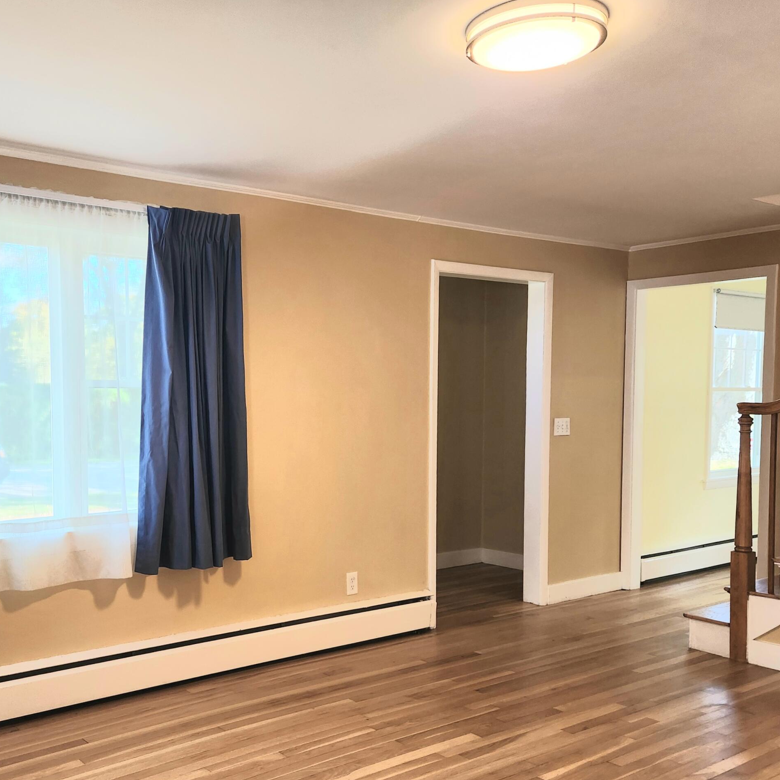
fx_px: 816
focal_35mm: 32
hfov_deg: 50.2
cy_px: 450
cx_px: 262
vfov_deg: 50.9
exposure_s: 1/182
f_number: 1.8
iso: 125
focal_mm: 5.4
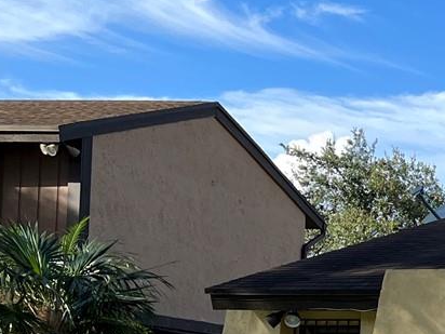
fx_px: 1298
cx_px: 817
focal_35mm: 101
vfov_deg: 14.3
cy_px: 382
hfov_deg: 16.2
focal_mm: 5.1
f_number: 1.6
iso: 50
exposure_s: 1/1721
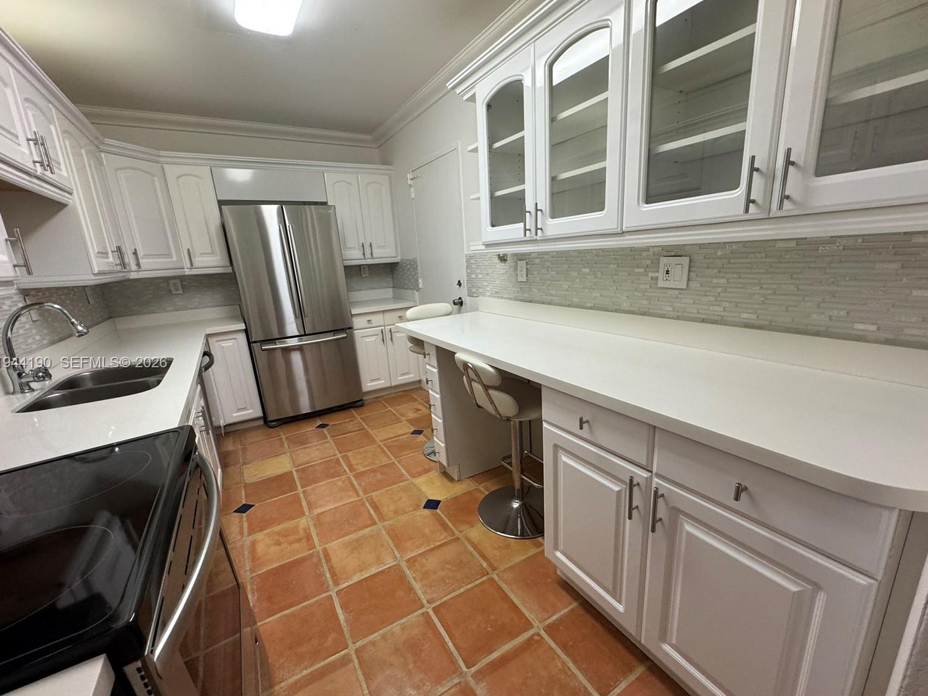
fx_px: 402
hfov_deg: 98.2
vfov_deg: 81.7
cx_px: 471
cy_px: 364
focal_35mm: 15
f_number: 2.2
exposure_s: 1/120
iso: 200
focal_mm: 2.22
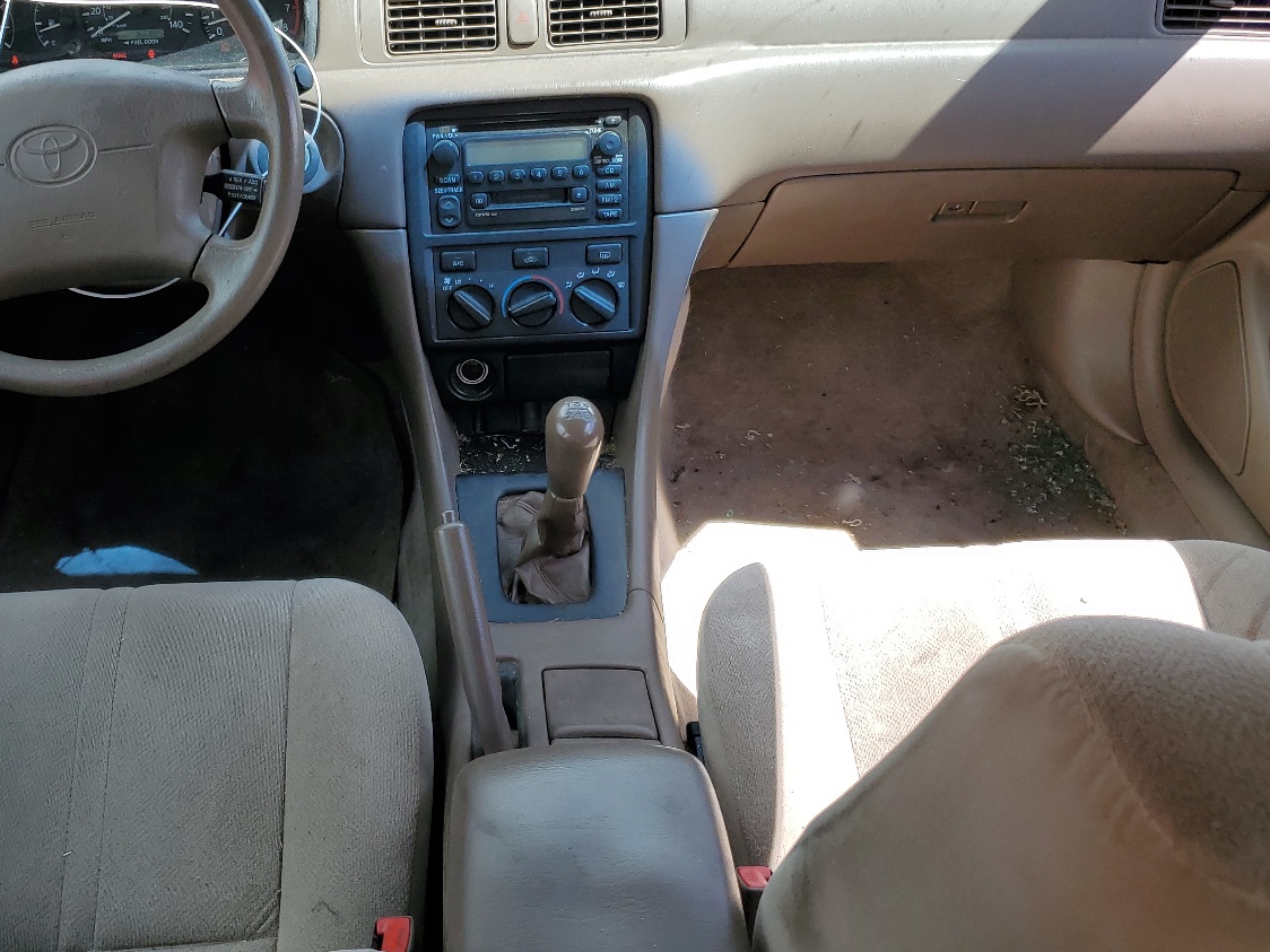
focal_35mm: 37
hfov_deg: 49.6
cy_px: 471
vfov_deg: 38.7
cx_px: 466
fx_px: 1357
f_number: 1.5
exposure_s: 1/714
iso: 50
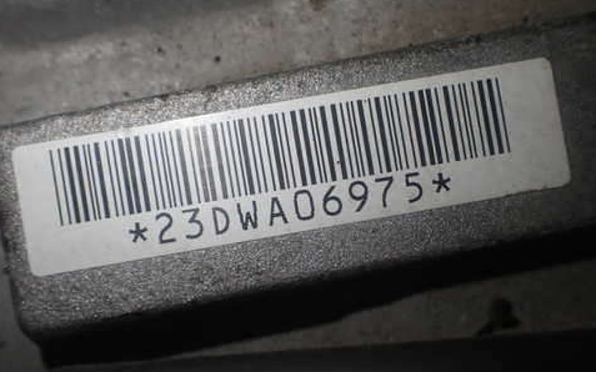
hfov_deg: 49.3
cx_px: 297
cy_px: 202
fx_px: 650
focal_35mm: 40
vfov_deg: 32.0
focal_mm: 5.4
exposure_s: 1/200
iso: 100
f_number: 2.3
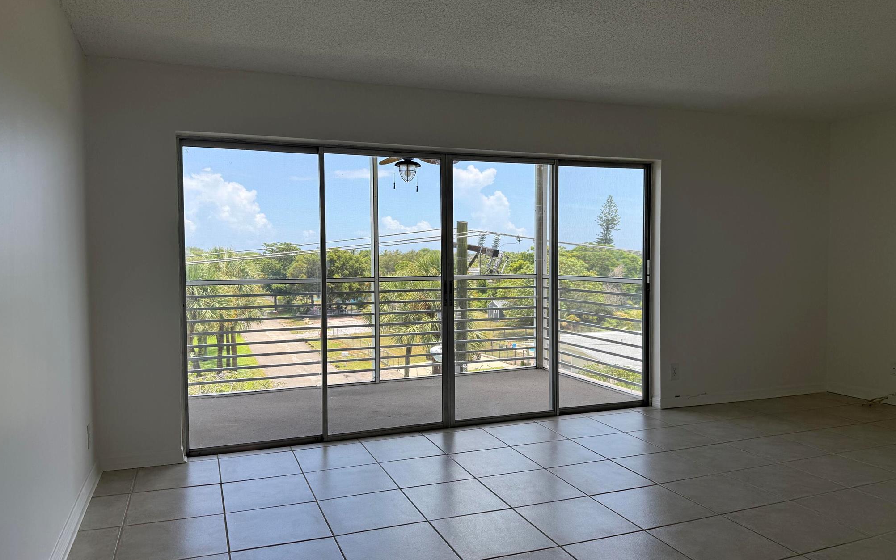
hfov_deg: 70.4
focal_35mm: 26
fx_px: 635
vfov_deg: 47.6
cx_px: 447
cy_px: 280
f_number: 1.78
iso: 80
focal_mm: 6.76
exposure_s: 1/1075
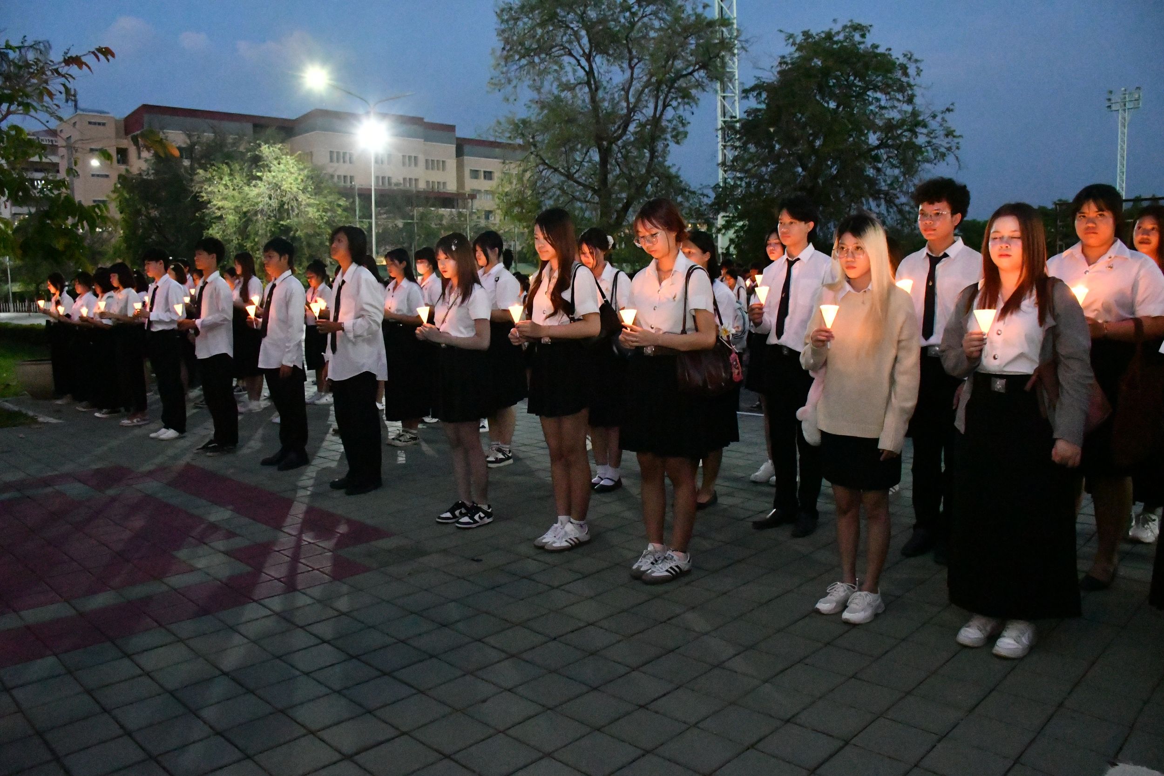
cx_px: 582
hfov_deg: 67.4
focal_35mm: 27
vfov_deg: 47.9
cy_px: 388
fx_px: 873
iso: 16000
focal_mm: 18
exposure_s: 1/125
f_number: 6.3
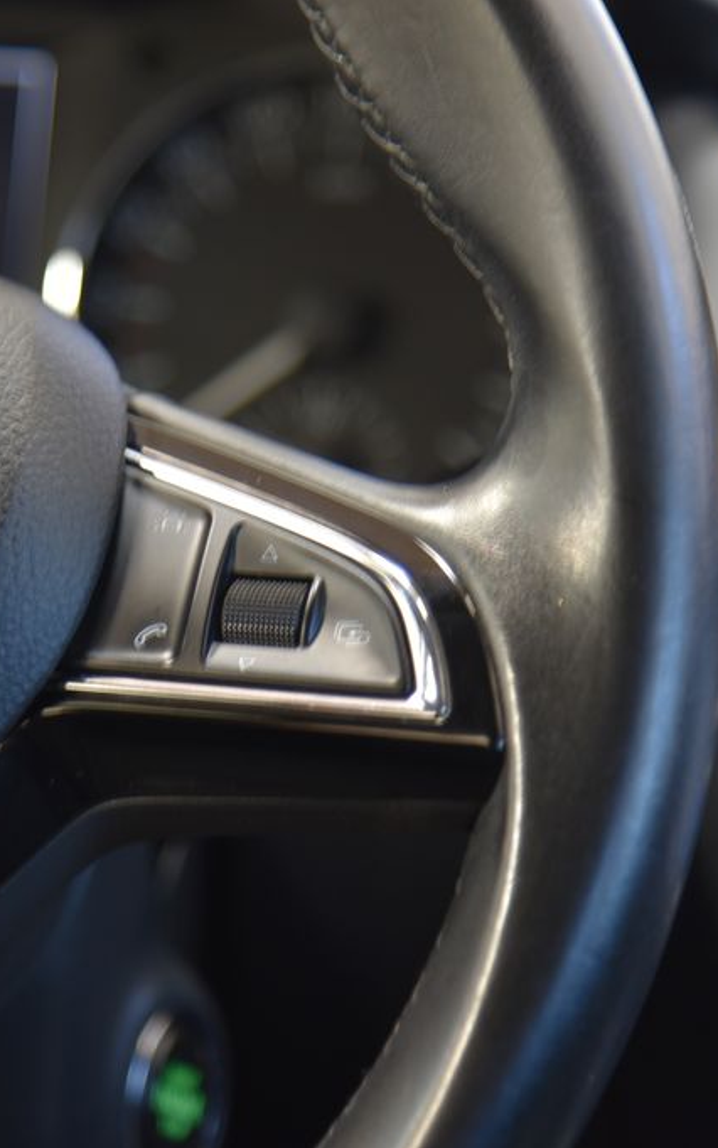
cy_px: 573
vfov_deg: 11.4
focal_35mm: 184
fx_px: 5757
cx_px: 197
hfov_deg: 7.1
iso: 500
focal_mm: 120
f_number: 4
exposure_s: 1/5
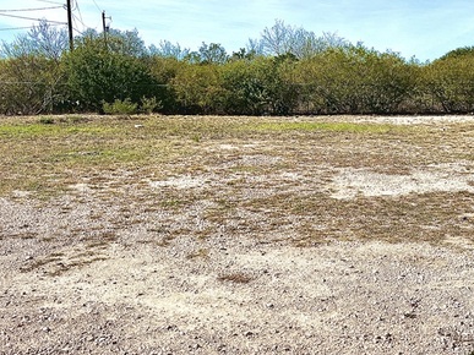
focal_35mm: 43
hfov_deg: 42.6
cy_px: 147
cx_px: 350
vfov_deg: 33.5
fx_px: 589
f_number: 1.6
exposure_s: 1/5556
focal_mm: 5.1
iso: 50
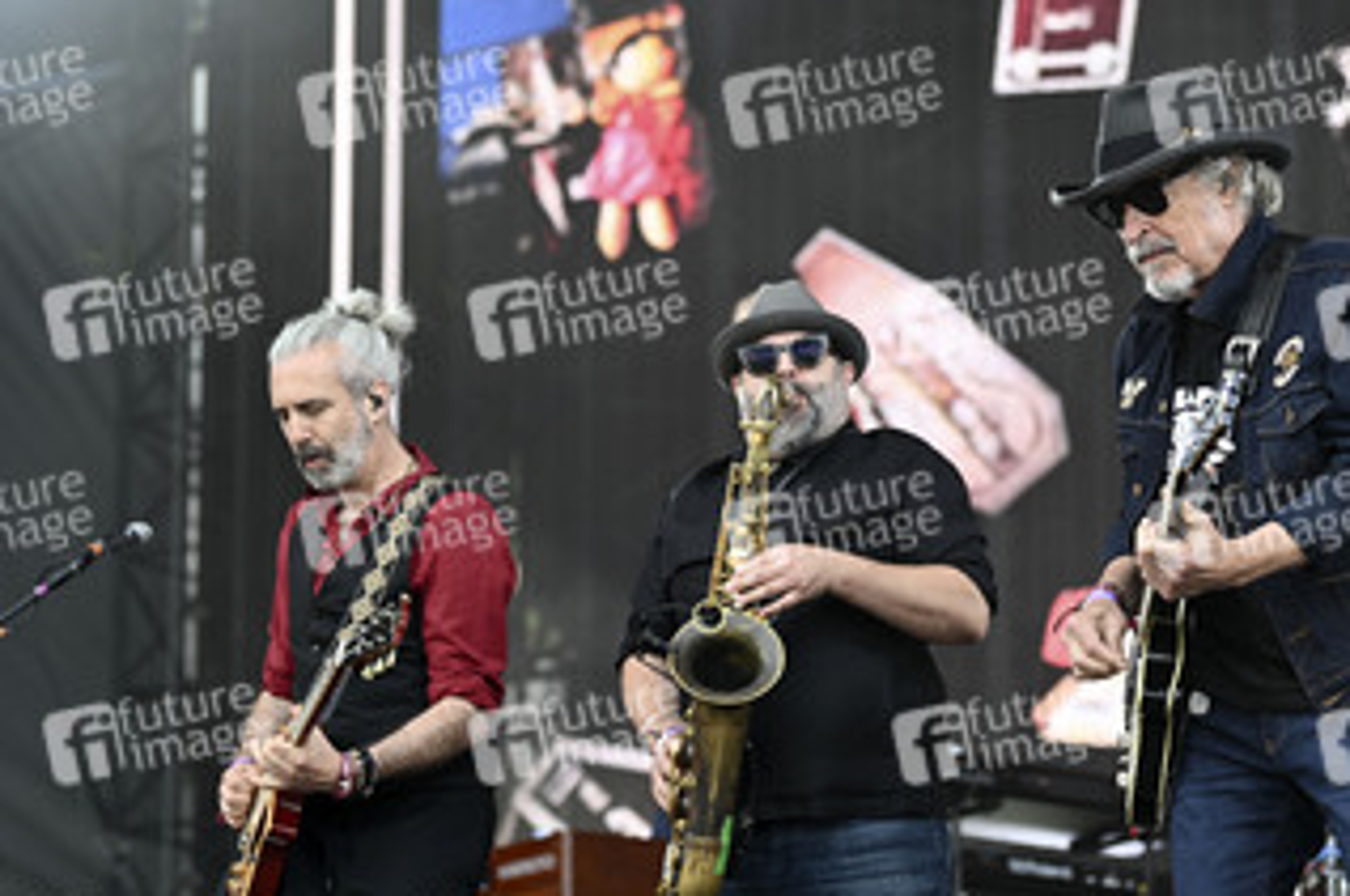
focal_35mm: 122
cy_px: 628
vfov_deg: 11.2
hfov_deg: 16.8
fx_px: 4568
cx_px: 889
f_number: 2.8
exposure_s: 1/320
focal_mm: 86
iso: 90
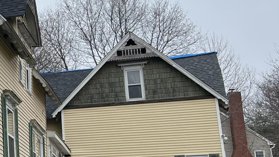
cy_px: 70
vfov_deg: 15.3
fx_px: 584
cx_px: -20
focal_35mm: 79
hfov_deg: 25.1
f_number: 1.5
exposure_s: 1/2695
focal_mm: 5.7
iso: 50
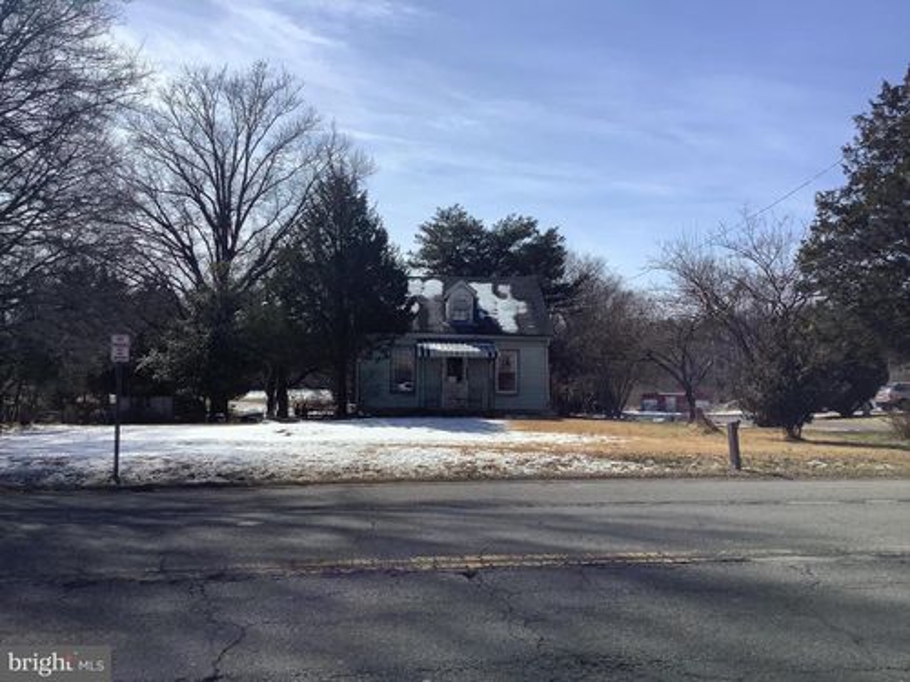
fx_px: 815
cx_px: 455
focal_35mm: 31
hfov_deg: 58.4
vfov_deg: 45.4
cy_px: 341
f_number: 2.4
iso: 25
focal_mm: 3.3
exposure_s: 1/2331
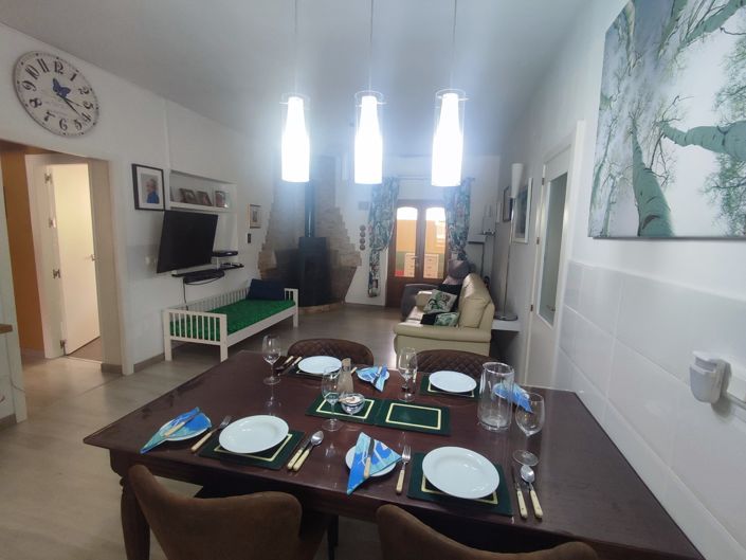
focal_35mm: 16
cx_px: 373
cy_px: 280
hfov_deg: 94.5
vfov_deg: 78.1
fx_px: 345
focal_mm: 1.65
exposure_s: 1/50
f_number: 2.2
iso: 238
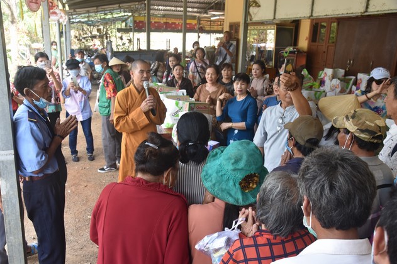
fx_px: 364
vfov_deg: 39.9
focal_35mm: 33
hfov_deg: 57.2
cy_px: 130
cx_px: 194
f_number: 8
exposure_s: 1/250
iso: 2000
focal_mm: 32
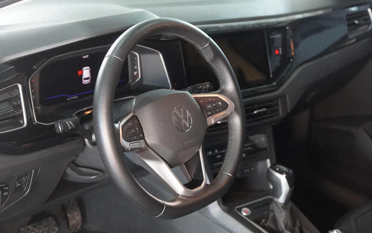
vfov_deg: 18.6
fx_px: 710
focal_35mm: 70
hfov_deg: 29.4
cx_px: 183
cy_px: 109
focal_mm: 38
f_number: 2.8
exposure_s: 1/160
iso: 4000
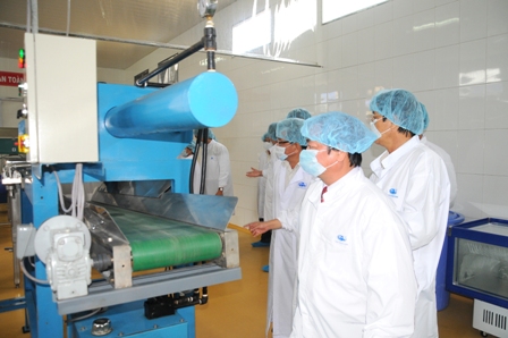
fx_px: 381
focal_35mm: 27
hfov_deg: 67.4
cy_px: 169
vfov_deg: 47.9
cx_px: 254
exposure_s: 1/200
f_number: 4.5
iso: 640
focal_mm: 18
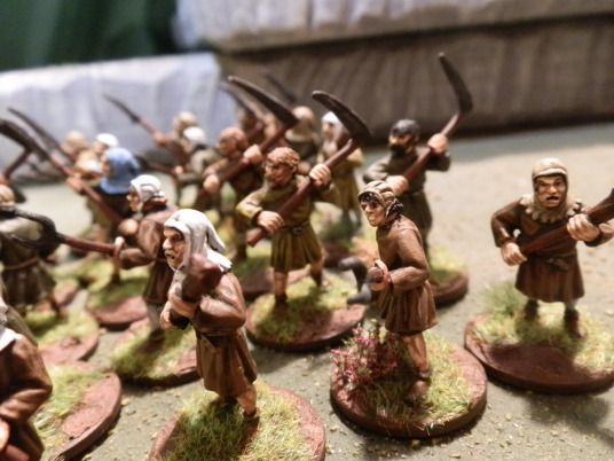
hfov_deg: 63.4
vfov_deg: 49.7
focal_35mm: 28
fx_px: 497
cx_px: 307
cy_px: 230
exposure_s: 1/30
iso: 400
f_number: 3.1
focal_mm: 5
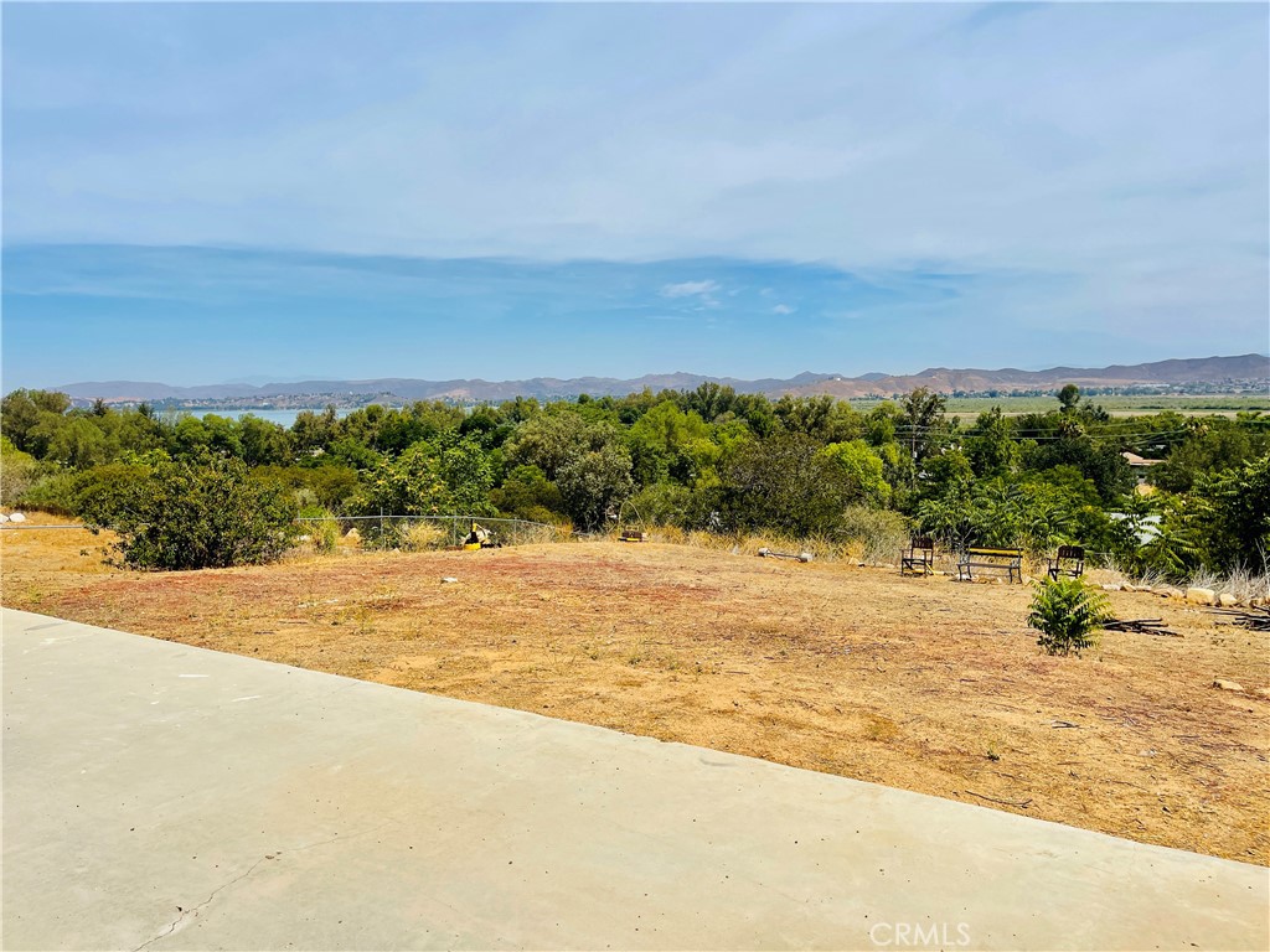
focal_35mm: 26
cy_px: 476
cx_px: 635
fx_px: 954
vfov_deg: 53.1
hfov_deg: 67.3
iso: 32
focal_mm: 5.1
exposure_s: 1/7407
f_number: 1.6
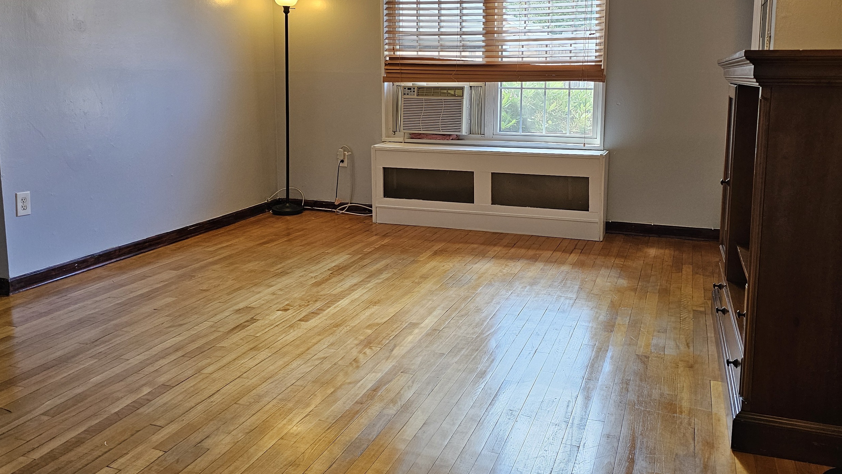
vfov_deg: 37.5
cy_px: 167
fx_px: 692
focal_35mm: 31
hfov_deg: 62.6
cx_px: 446
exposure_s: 1/120
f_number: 1.7
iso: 160
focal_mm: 6.3
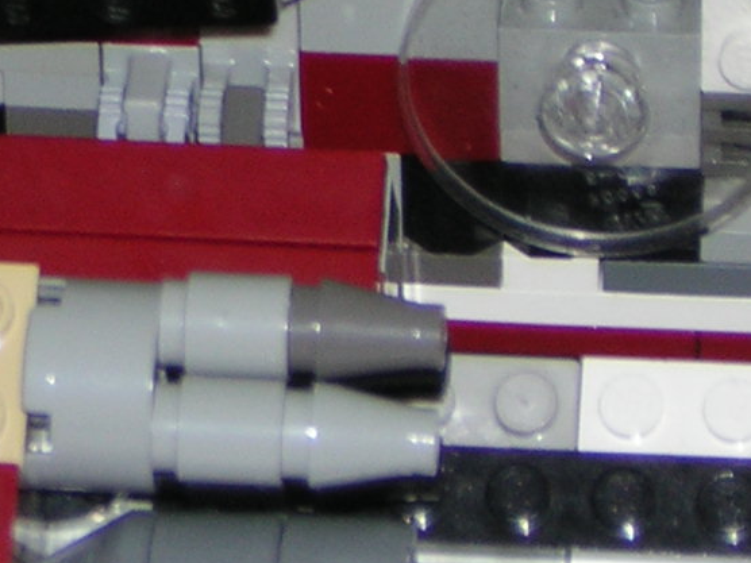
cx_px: 99
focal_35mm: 311
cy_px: -144
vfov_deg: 4.8
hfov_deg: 6.4
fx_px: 6747
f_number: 4.7
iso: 50
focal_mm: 14.1
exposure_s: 1/60.1
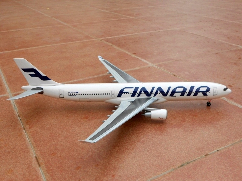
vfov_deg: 38.7
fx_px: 259
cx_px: 121
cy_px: 90
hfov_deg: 50.1
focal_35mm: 37
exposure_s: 1/50
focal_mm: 6.7
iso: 80
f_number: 3.9
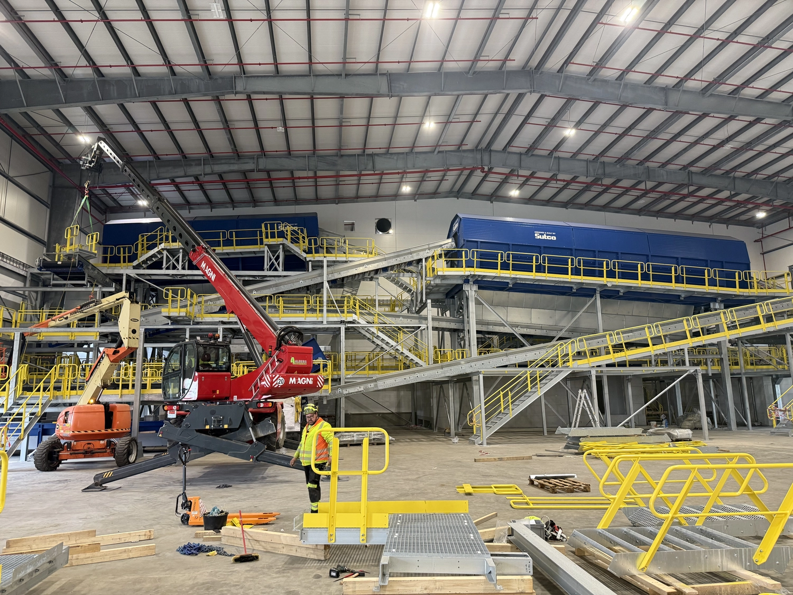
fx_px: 550
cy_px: 298
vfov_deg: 56.8
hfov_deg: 71.6
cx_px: 396
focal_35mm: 24
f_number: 1.78
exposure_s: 1/60
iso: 250
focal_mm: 6.76
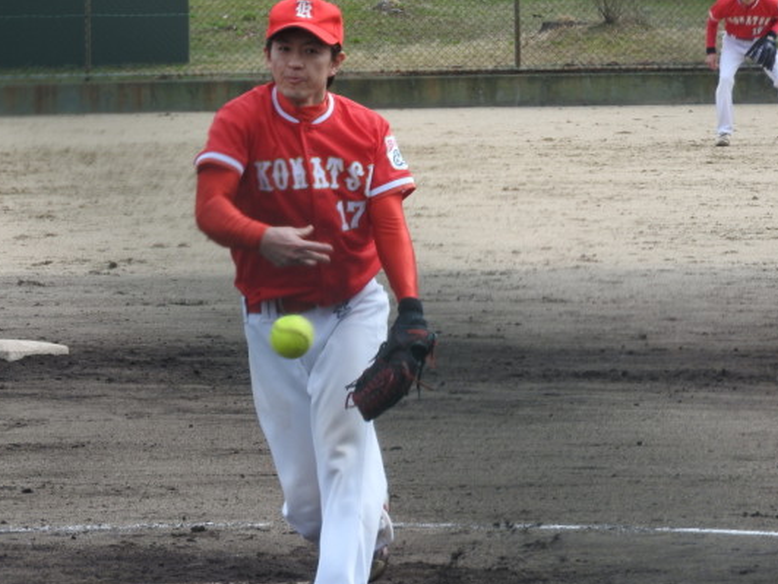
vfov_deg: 4.0
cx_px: 348
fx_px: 8361
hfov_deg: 5.3
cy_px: 265
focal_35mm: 372
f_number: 5.5
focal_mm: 59.1
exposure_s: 1/320
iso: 100
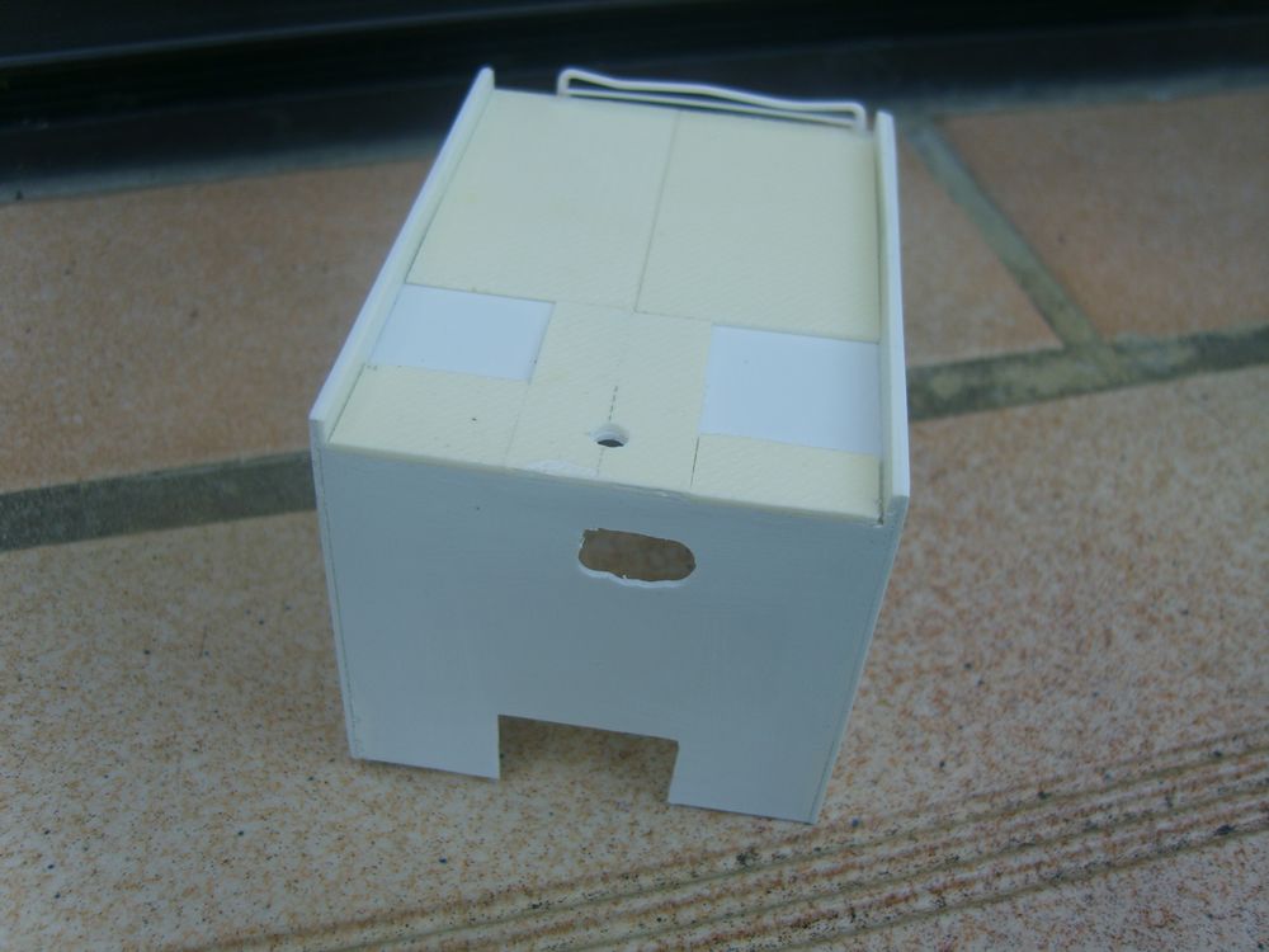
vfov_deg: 40.7
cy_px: 476
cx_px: 634
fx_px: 1283
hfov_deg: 52.6
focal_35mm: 35
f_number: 2.8
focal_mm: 7.4
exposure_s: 1/500
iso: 50
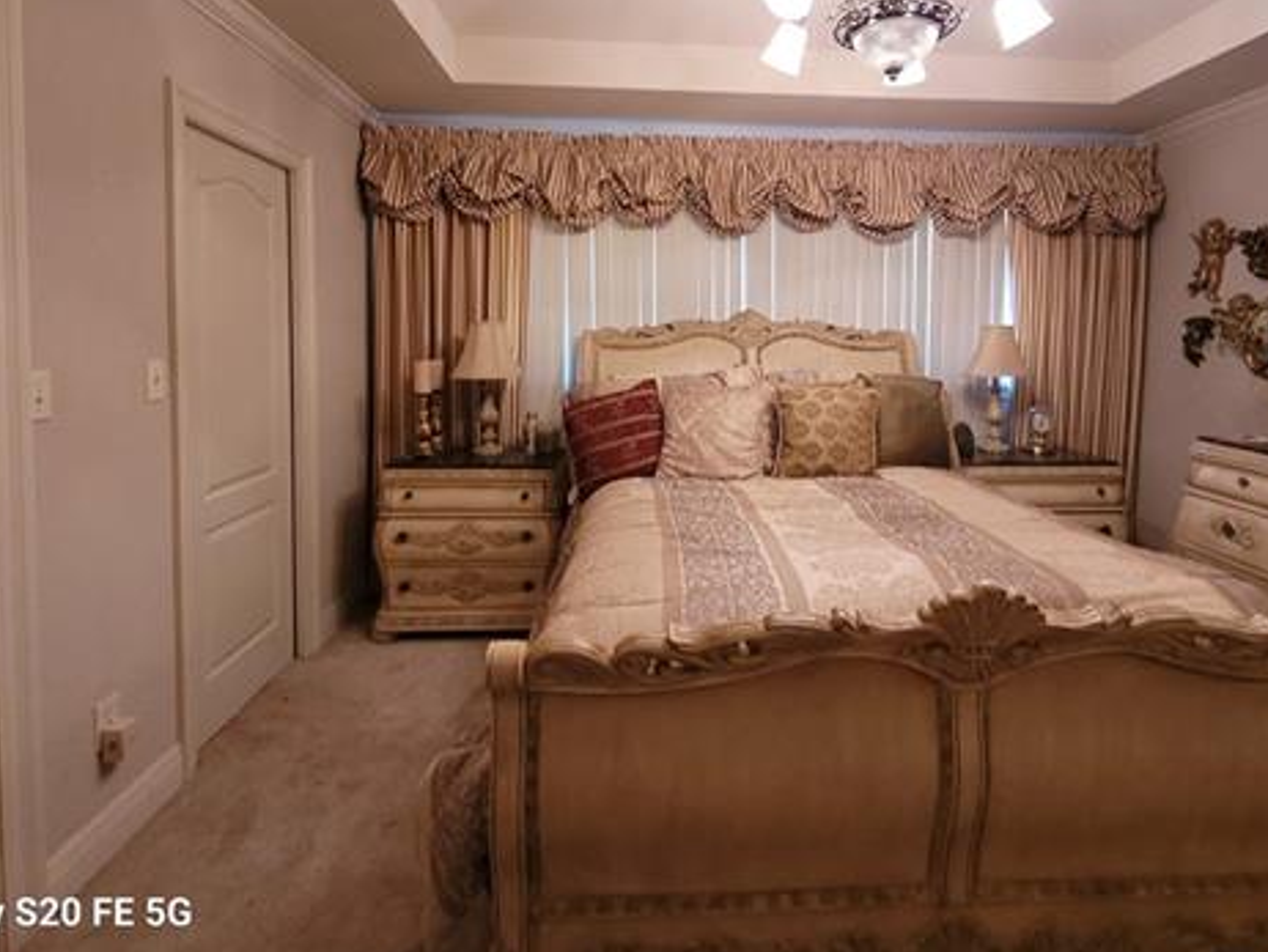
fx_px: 660
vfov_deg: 70.7
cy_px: 368
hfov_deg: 87.6
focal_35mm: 18
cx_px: 683
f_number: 2.2
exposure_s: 1/30
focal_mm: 1.74
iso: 400
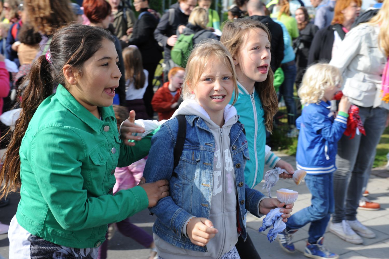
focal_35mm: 52
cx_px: 194
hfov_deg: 38.2
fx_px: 561
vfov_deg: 26.0
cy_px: 130
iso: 200
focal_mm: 52
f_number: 6.3
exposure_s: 1/250
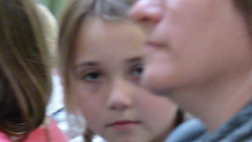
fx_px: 2593
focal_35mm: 388
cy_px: 71
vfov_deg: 3.1
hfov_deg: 5.6
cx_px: 126
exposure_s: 1/40
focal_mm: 35.6
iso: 800
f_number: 3.7
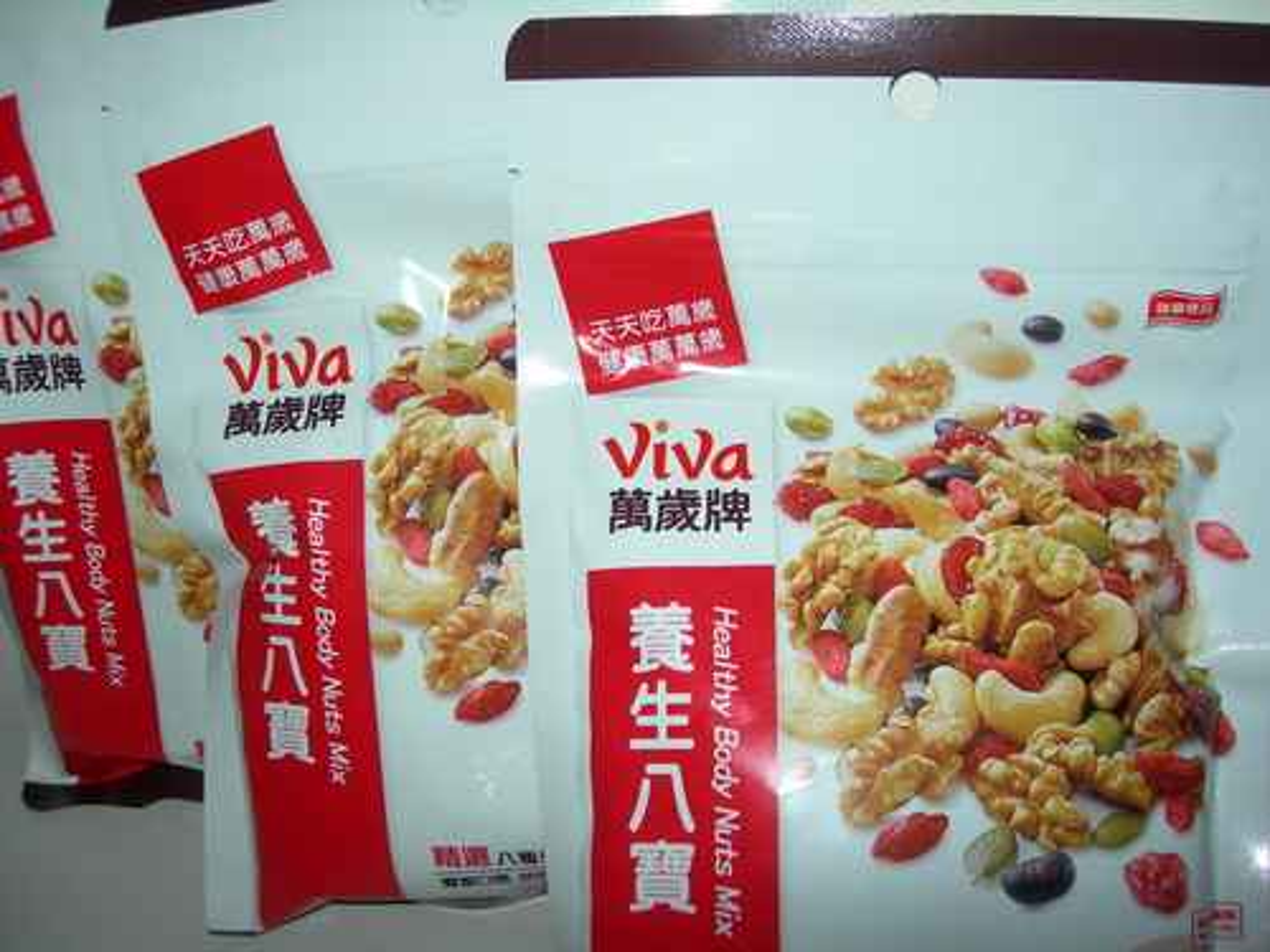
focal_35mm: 38
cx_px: 635
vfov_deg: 37.7
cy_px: 476
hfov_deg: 49.0
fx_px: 1394
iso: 50
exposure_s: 1/60.1
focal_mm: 7.8
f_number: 2.8
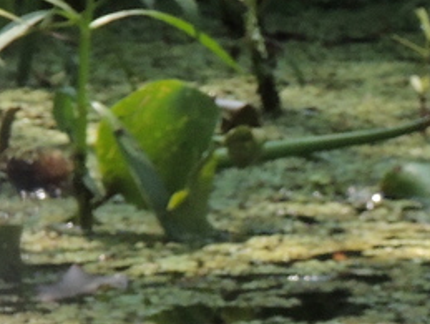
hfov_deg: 0.8
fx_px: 30688
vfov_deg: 0.6
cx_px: 385
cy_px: 455
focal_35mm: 2467
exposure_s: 1/500
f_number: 4.9
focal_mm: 89.1
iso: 400
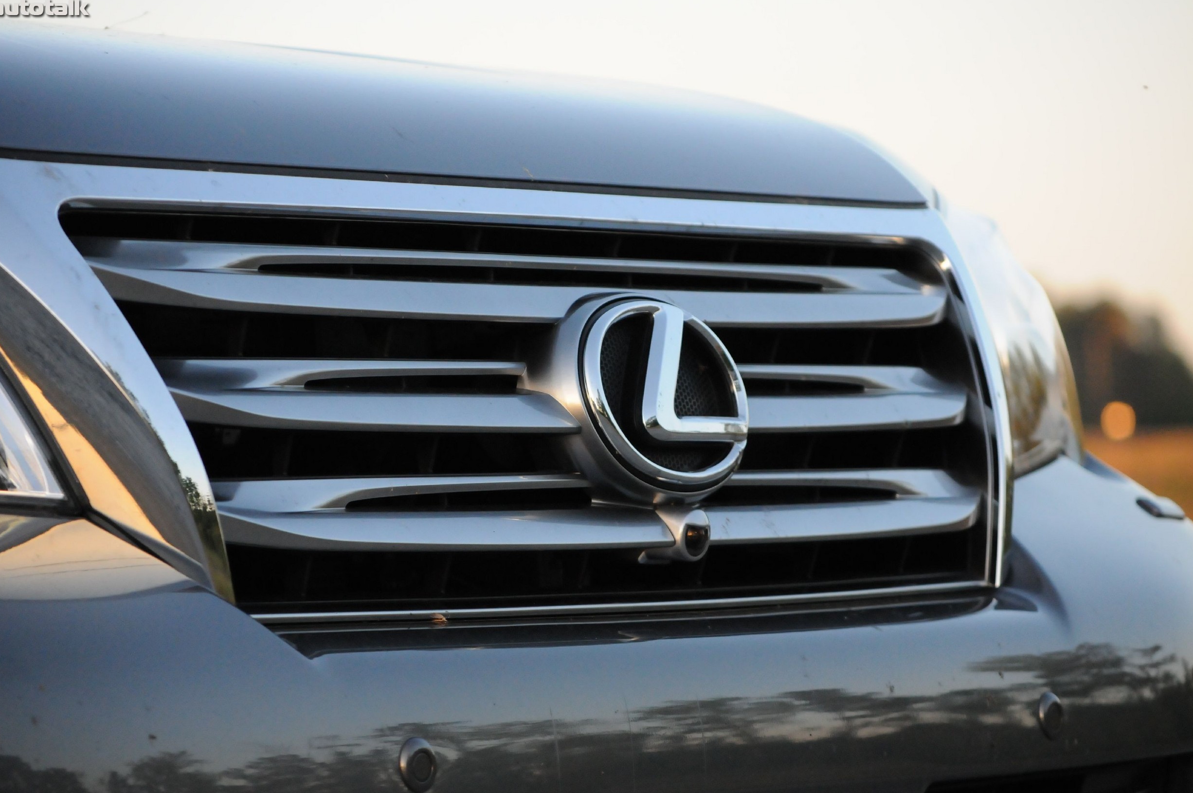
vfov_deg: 8.8
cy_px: 400
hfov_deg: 13.2
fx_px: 5164
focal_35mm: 156
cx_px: 589
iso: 2000
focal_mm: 102
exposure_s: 1/800
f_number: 6.3
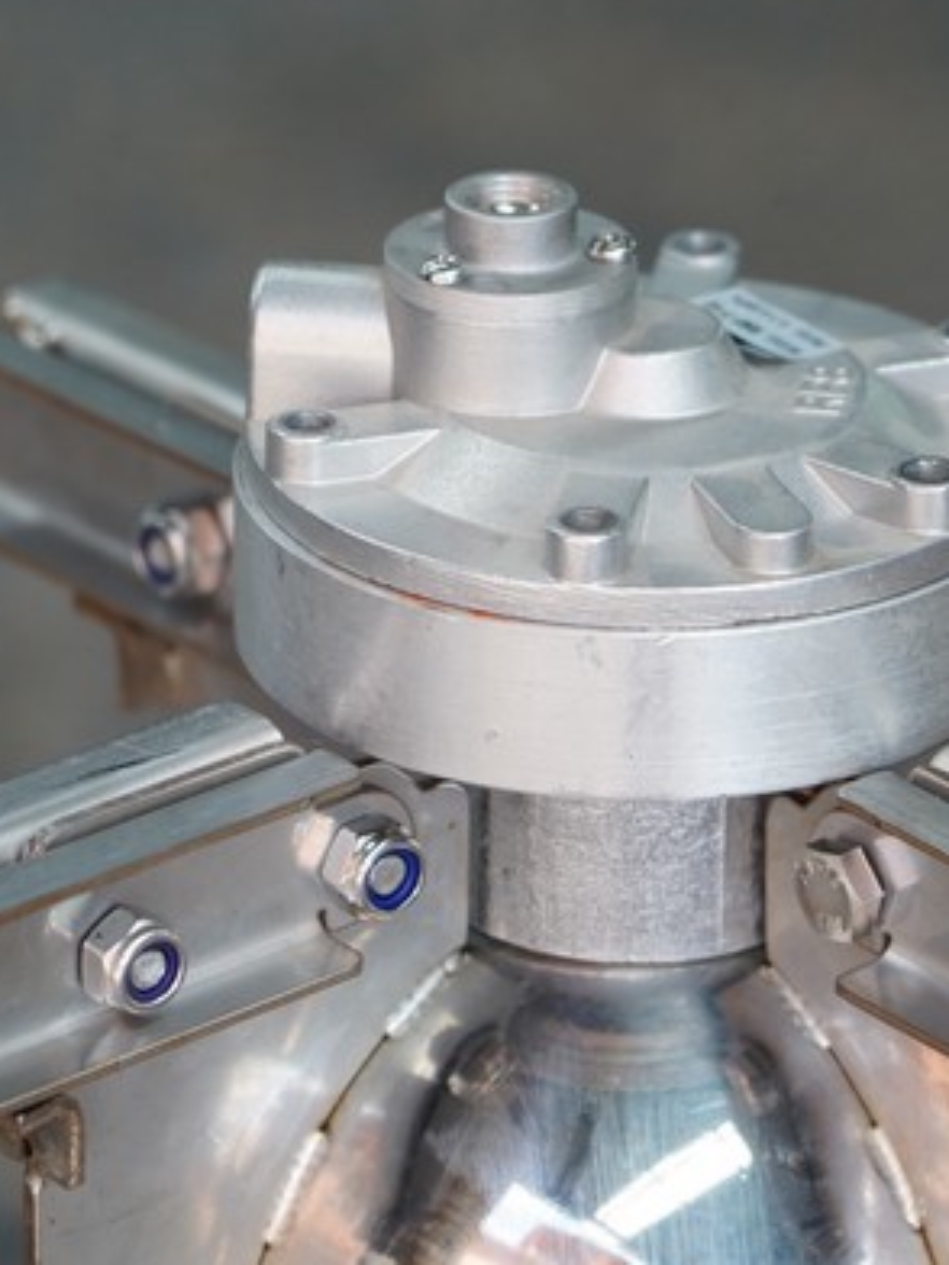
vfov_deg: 8.5
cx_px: 655
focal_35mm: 232
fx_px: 8480
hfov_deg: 6.4
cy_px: 665
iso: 320
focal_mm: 105
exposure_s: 1/125
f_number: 4
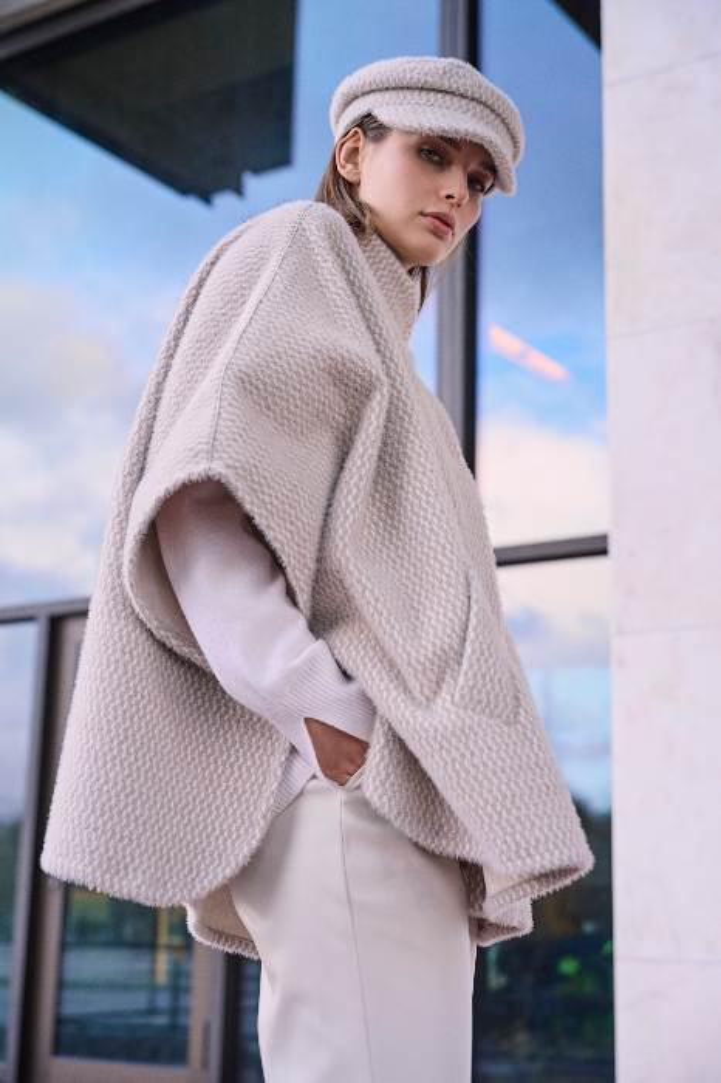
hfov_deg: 26.5
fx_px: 1534
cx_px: 360
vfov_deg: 38.9
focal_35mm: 51
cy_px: 542
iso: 500
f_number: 4
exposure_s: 1/125
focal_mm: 51
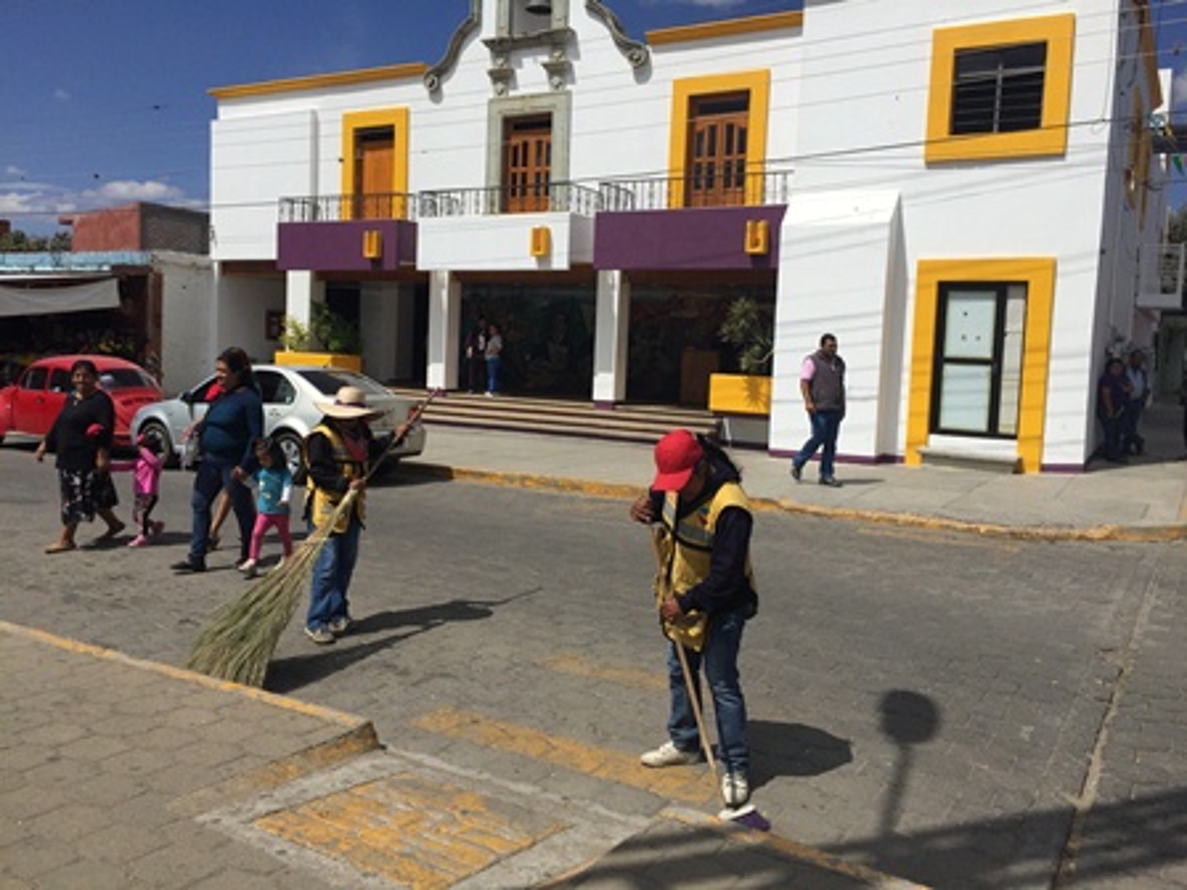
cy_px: 445
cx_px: 594
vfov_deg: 48.2
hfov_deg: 61.7
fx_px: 994
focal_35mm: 29
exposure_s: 1/6623
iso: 32
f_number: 2.2
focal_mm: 4.15
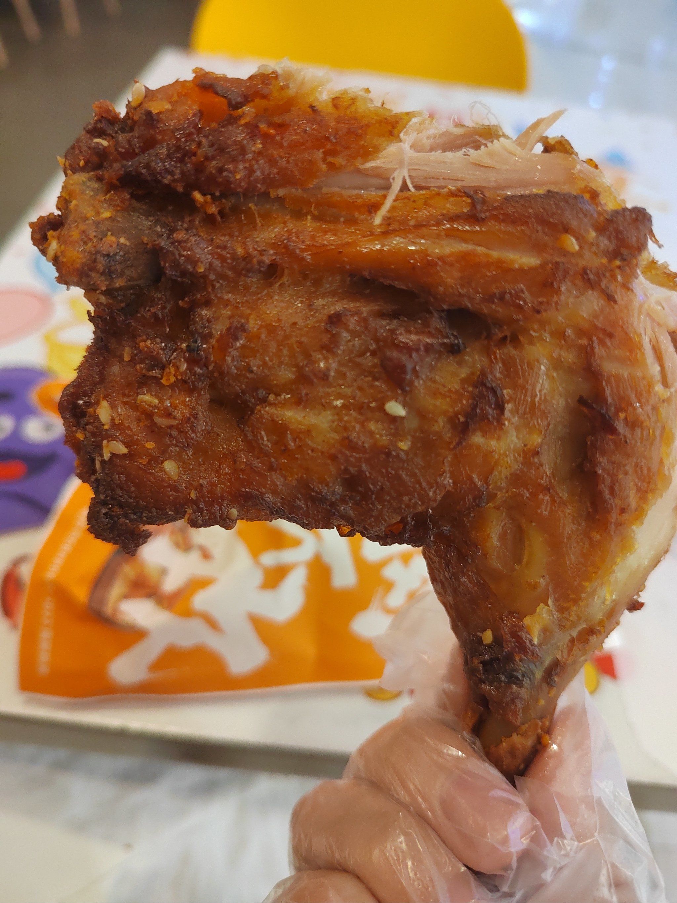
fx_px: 600
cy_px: 452
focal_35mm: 23
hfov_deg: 58.9
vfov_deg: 73.9
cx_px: 338
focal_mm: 5.52
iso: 1600
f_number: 1.9
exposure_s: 1/100
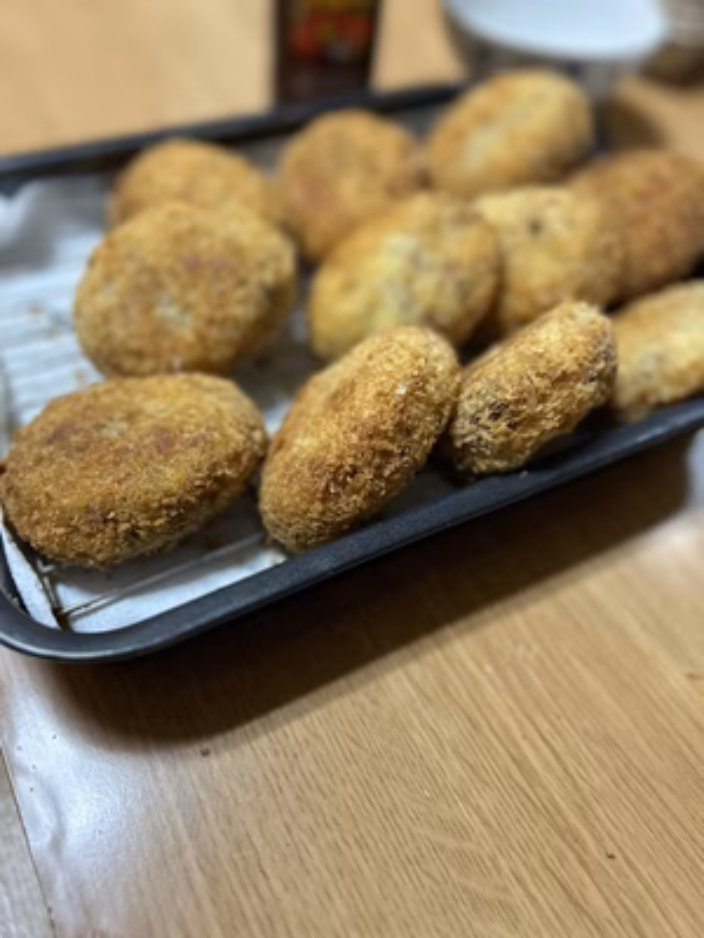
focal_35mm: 26
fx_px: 705
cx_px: 352
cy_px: 469
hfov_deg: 53.1
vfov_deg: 67.3
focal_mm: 5.7
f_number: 1.5
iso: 400
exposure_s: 1/33
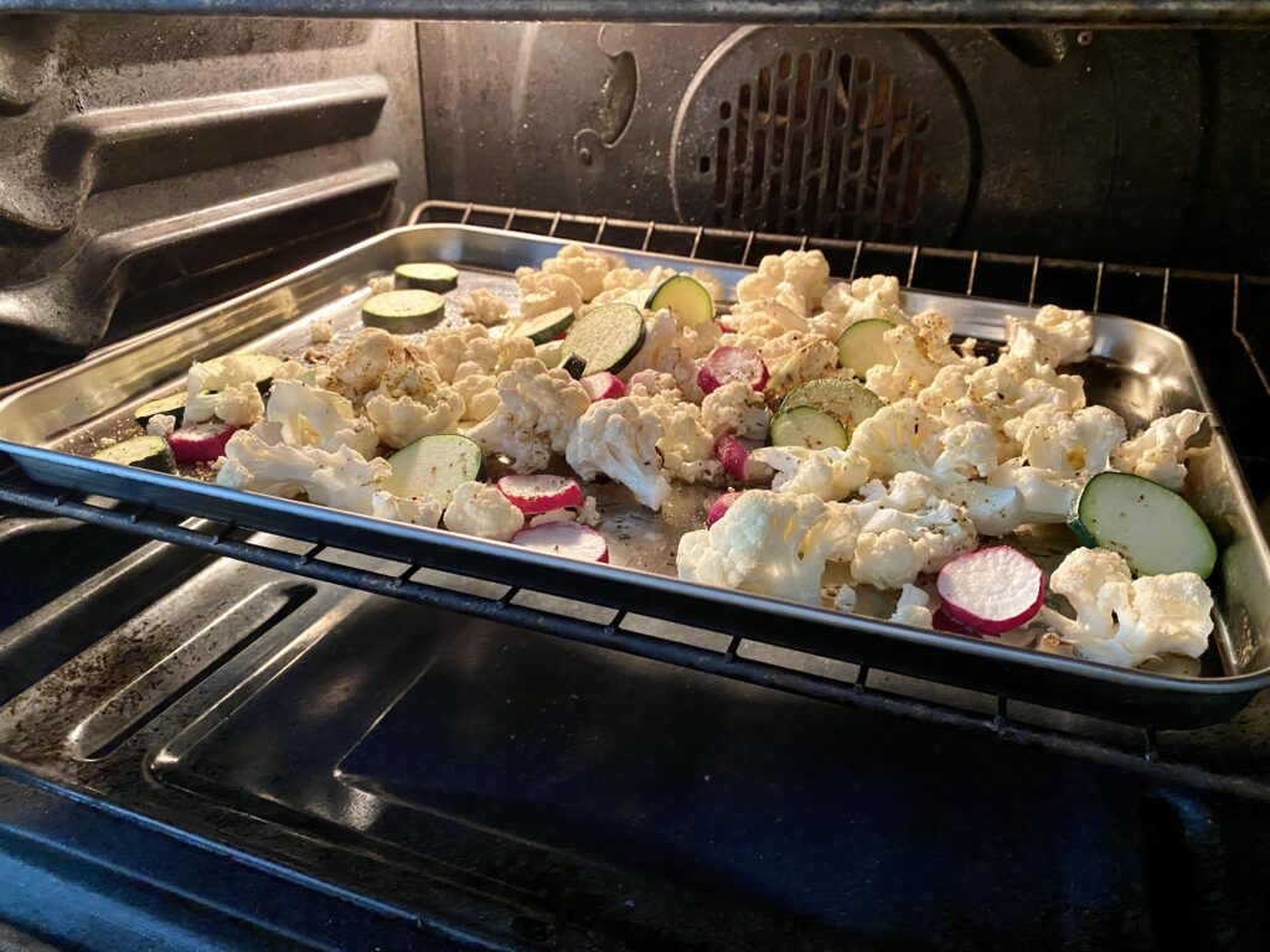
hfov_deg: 67.3
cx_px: 635
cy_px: 476
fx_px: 954
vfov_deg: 53.1
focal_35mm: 26
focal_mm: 4.25
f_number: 1.8
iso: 500
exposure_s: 1/40
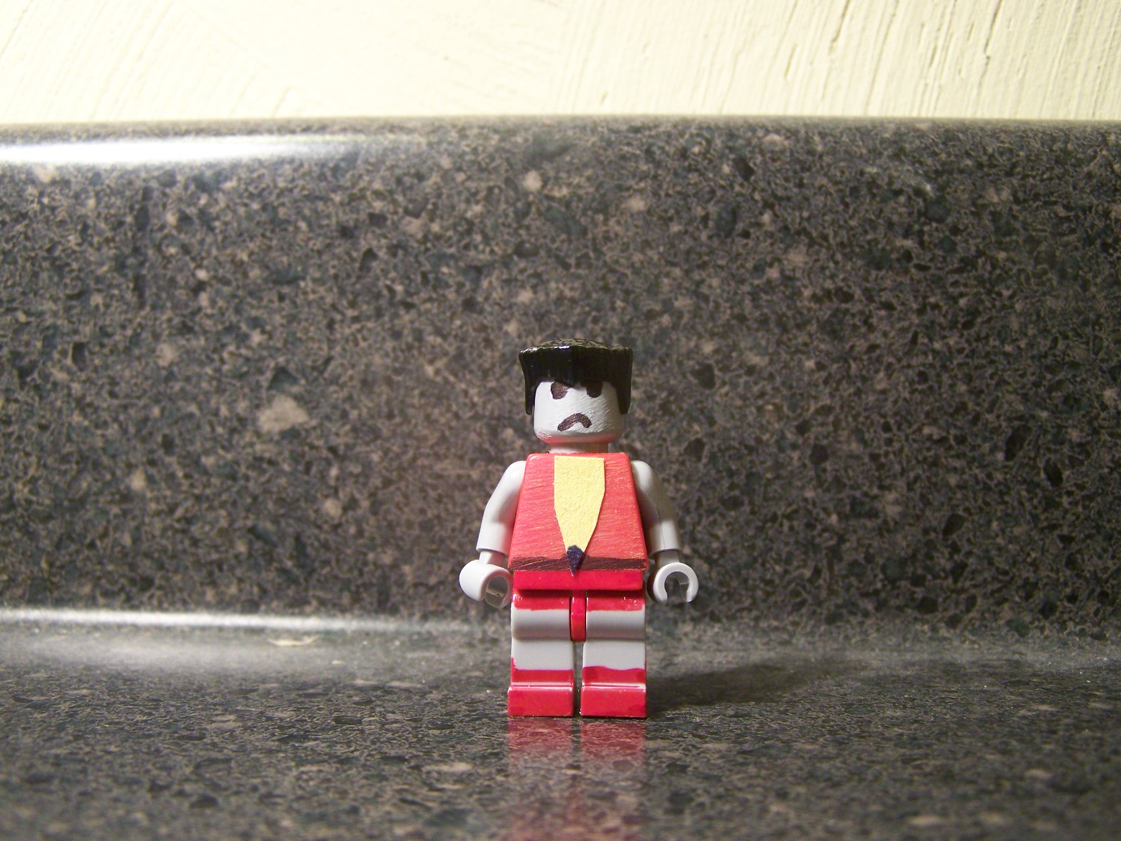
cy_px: 414
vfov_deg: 36.8
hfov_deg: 47.9
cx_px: 564
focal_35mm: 39
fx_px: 1263
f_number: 2.8
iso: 160
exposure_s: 1/13
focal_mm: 6.3
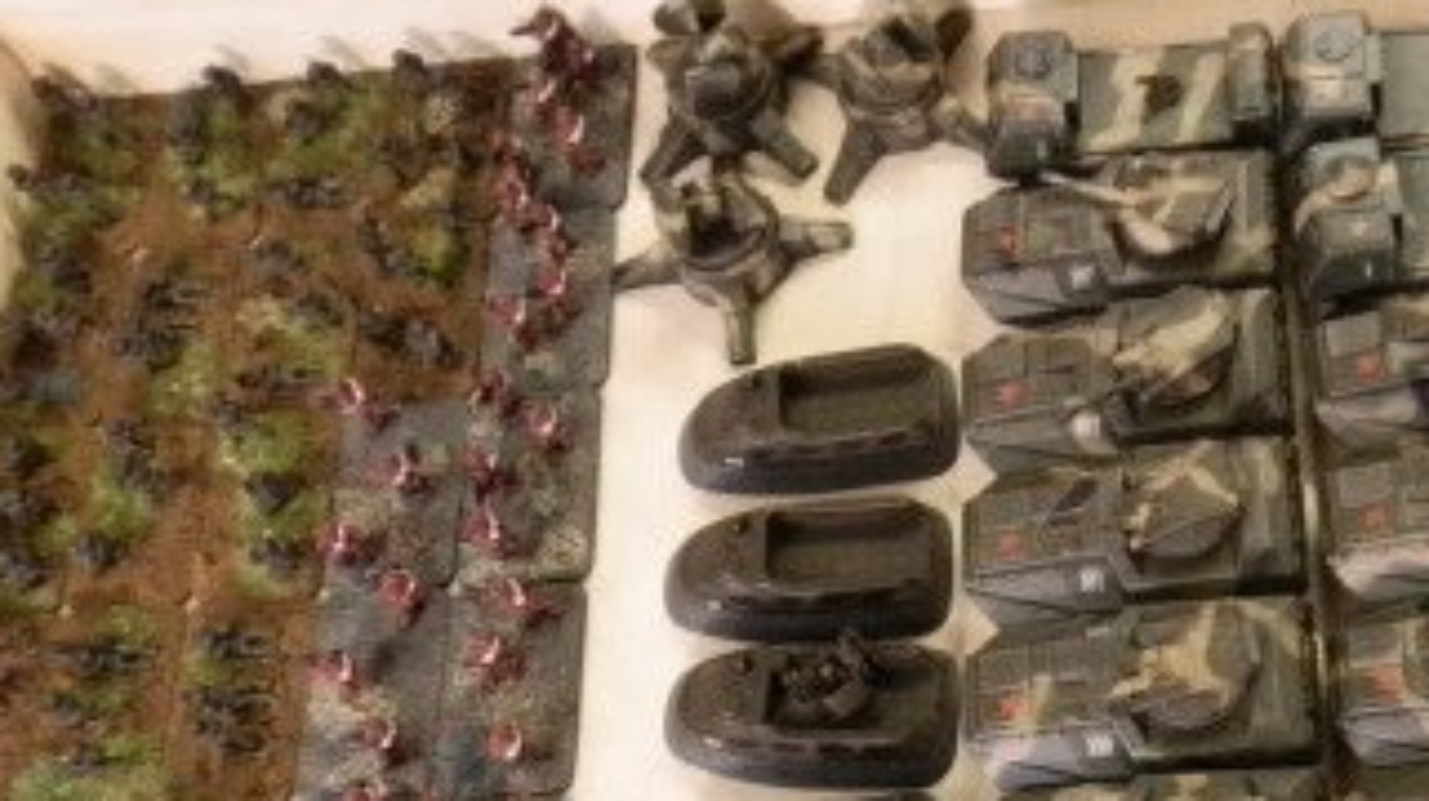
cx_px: 984
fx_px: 1931
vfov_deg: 23.2
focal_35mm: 51
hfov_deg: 40.0
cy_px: 601
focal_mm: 5
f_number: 3.1
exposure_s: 1/30
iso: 400
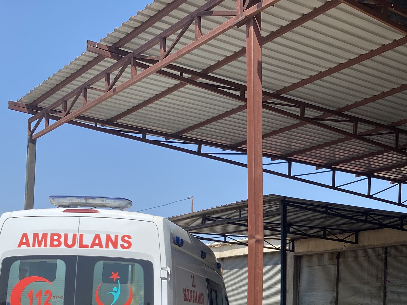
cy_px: 306
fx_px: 658
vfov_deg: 24.9
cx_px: 398
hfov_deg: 31.9
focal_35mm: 56
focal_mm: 4.25
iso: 32
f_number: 1.8
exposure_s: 1/2183
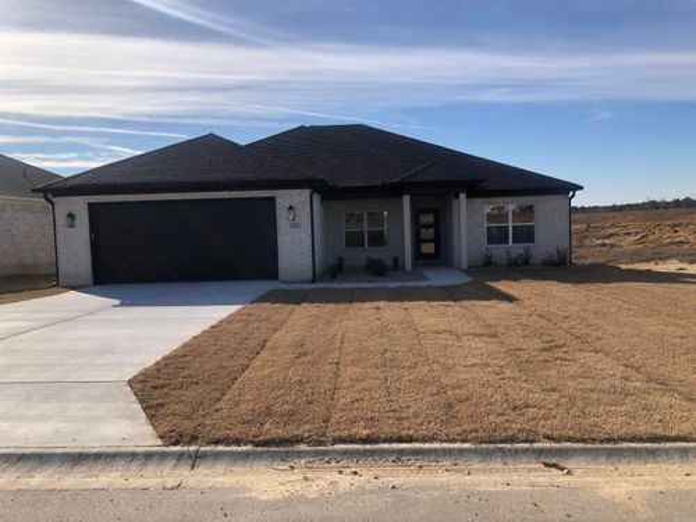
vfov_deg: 49.7
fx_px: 563
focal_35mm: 28
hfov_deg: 63.4
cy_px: 261
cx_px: 348
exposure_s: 1/2208
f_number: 1.8
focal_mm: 3.99
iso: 20
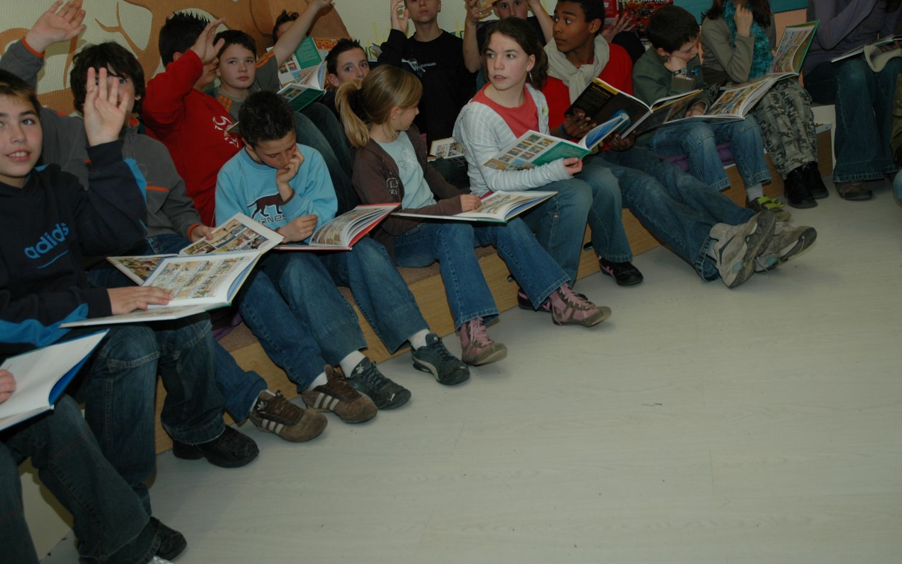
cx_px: 449
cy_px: 263
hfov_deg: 50.9
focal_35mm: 39
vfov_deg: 33.2
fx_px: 947
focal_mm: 25
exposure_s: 1/60
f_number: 4
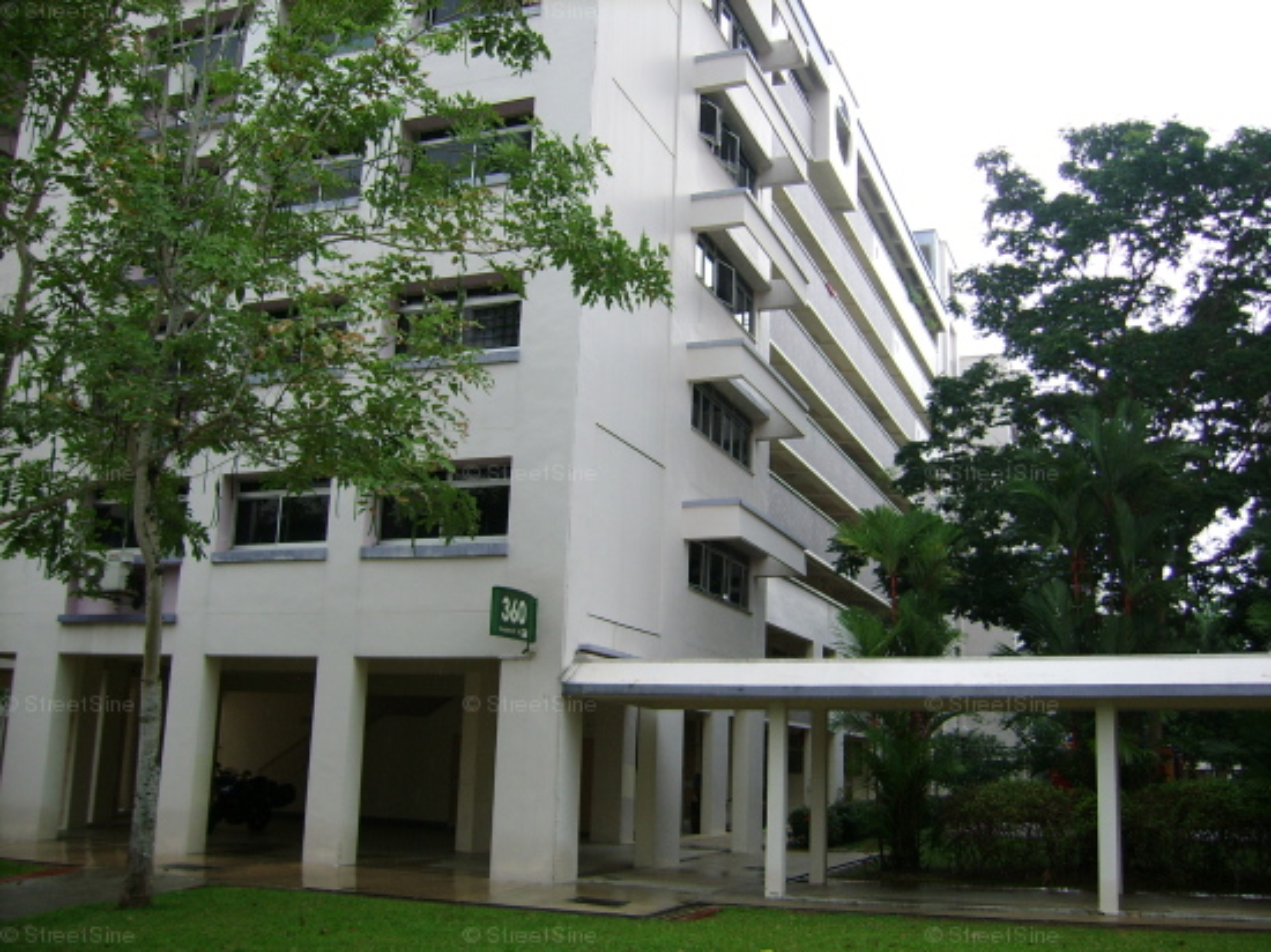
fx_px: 1285
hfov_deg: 52.6
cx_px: 636
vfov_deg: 40.7
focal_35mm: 35
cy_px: 476
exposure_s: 1/250
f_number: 2.8
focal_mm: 5.95
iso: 50
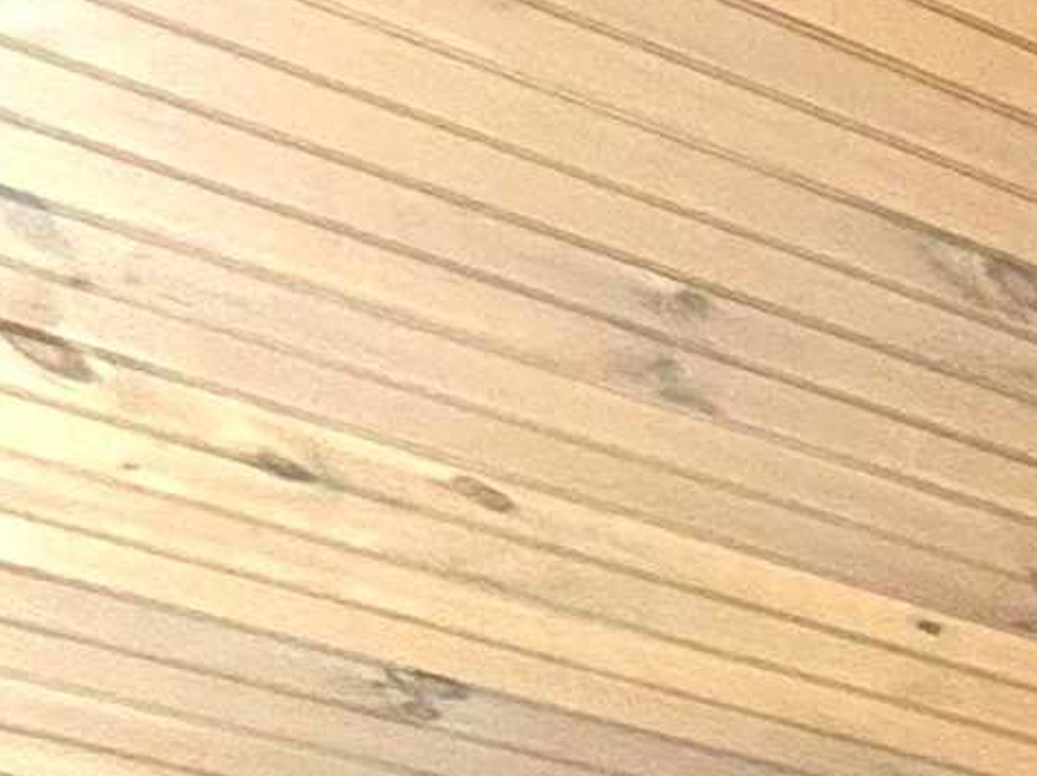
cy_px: 2036
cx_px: 3115
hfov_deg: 11.5
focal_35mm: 91
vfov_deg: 12.0
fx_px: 2724
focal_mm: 2.22
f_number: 2.2
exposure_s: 1/120
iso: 500
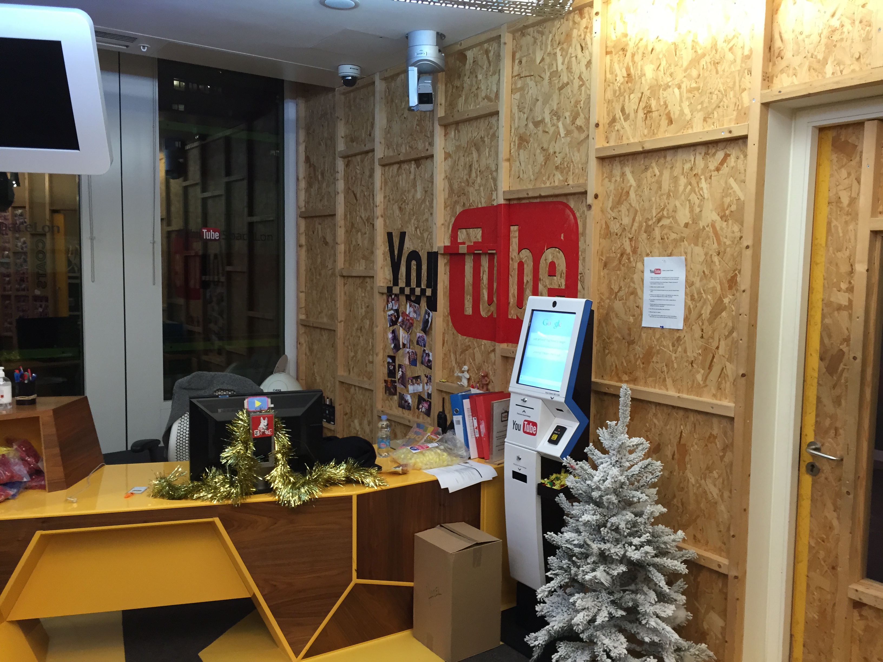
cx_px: 442
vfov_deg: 48.2
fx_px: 740
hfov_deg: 61.7
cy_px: 331
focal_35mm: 29
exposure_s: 1/30
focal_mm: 4.15
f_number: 2.2
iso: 100
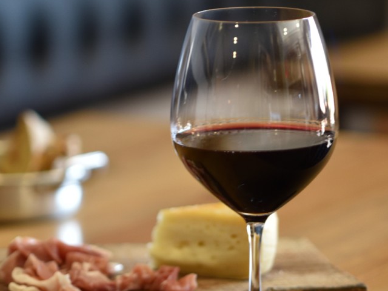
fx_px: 2264
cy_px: 172
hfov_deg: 9.8
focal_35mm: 202
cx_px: 102
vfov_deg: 7.4
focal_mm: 105
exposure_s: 1/80
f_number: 3
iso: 800
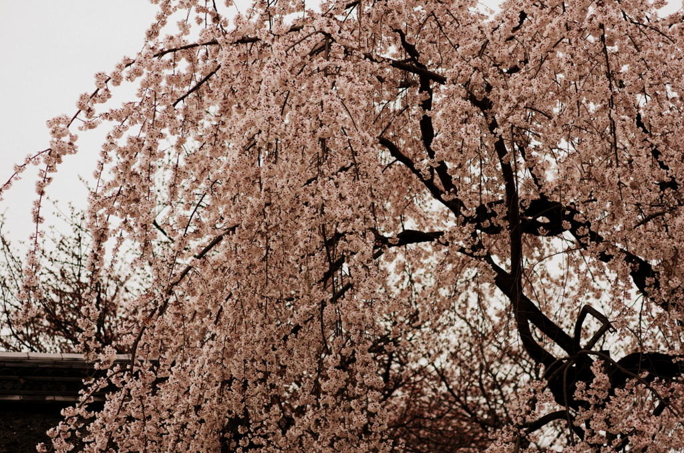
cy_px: 226
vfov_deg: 13.0
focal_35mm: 105
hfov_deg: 19.5
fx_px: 1991
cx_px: 342
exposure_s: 1/125
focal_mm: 70
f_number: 3.2
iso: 200
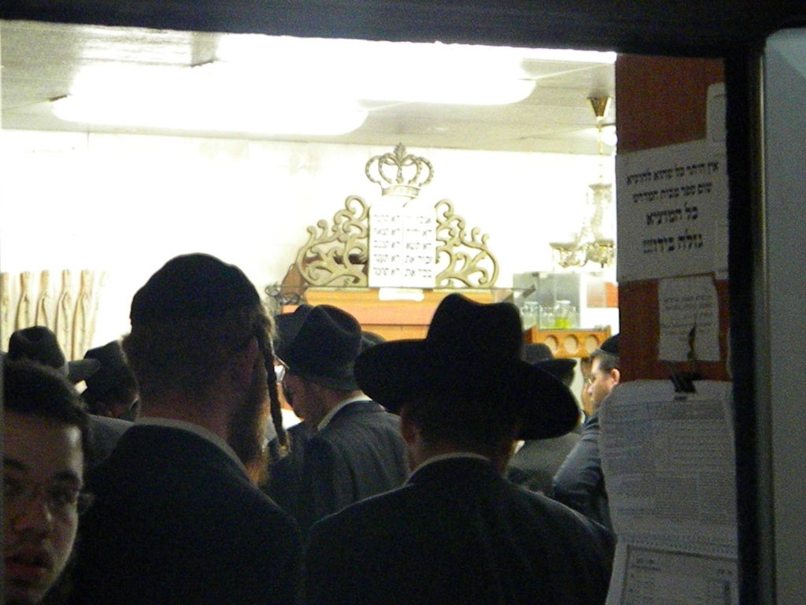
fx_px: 2445
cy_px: 302
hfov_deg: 18.7
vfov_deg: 14.1
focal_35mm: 105
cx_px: 403
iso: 2855
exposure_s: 1/66.4
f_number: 4.7
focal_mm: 19
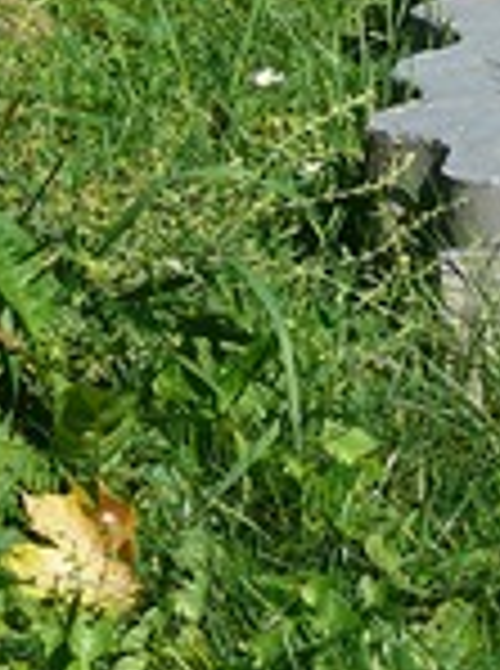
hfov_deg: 2.9
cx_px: 797
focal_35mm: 510
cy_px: -612
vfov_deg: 3.9
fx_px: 9865
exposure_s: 1/200
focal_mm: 21.3
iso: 100
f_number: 4.5
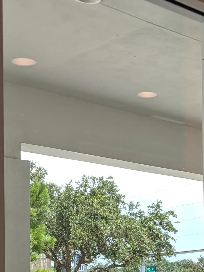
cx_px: 183
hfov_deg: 16.7
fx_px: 684
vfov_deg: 21.7
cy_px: 268
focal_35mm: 87
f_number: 1.8
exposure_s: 1/1114
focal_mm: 4.44
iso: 49
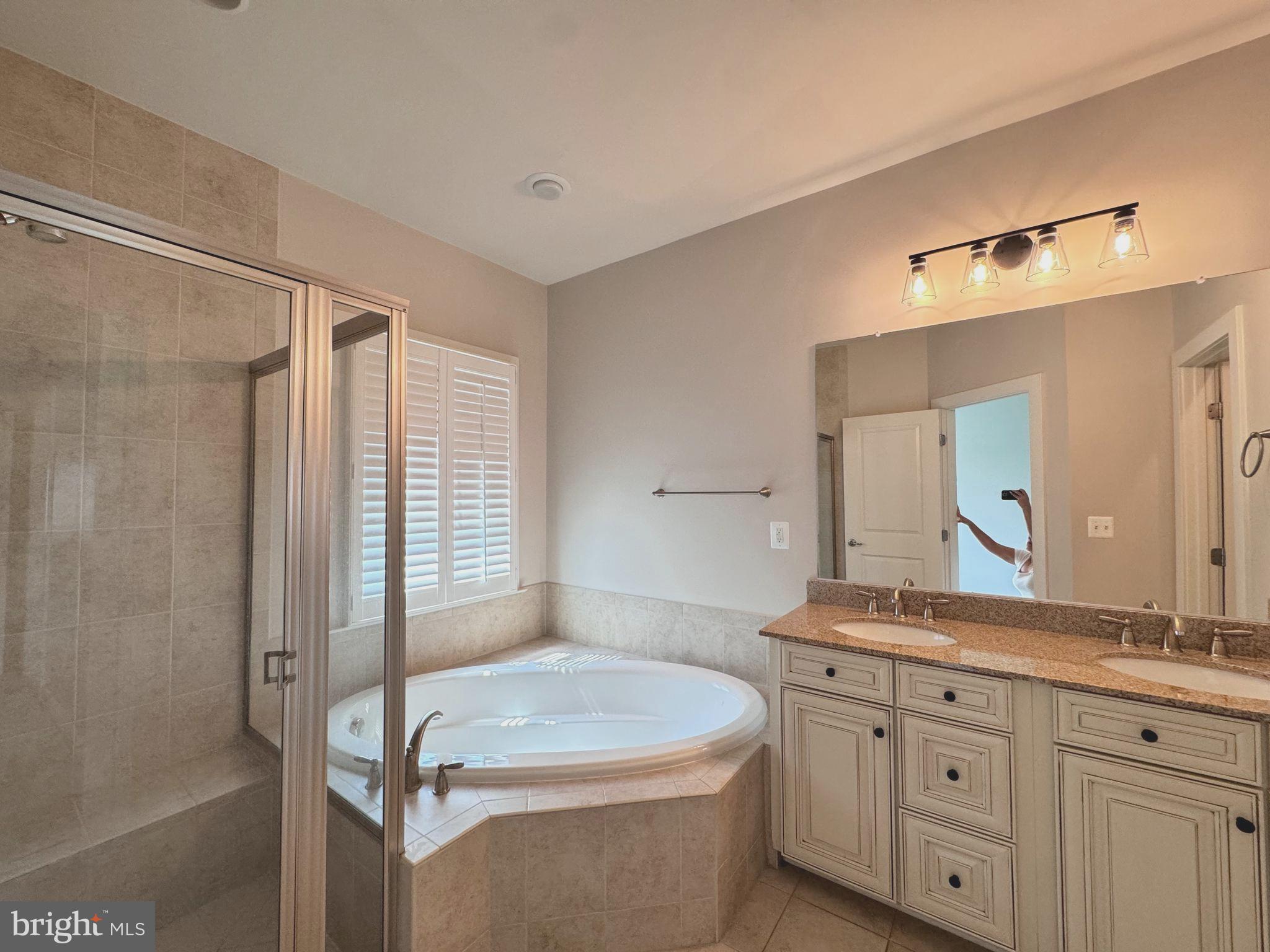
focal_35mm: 14
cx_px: 635
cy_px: 476
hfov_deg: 102.1
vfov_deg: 85.7
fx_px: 514
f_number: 2.2
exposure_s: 1/120
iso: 250
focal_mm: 2.22
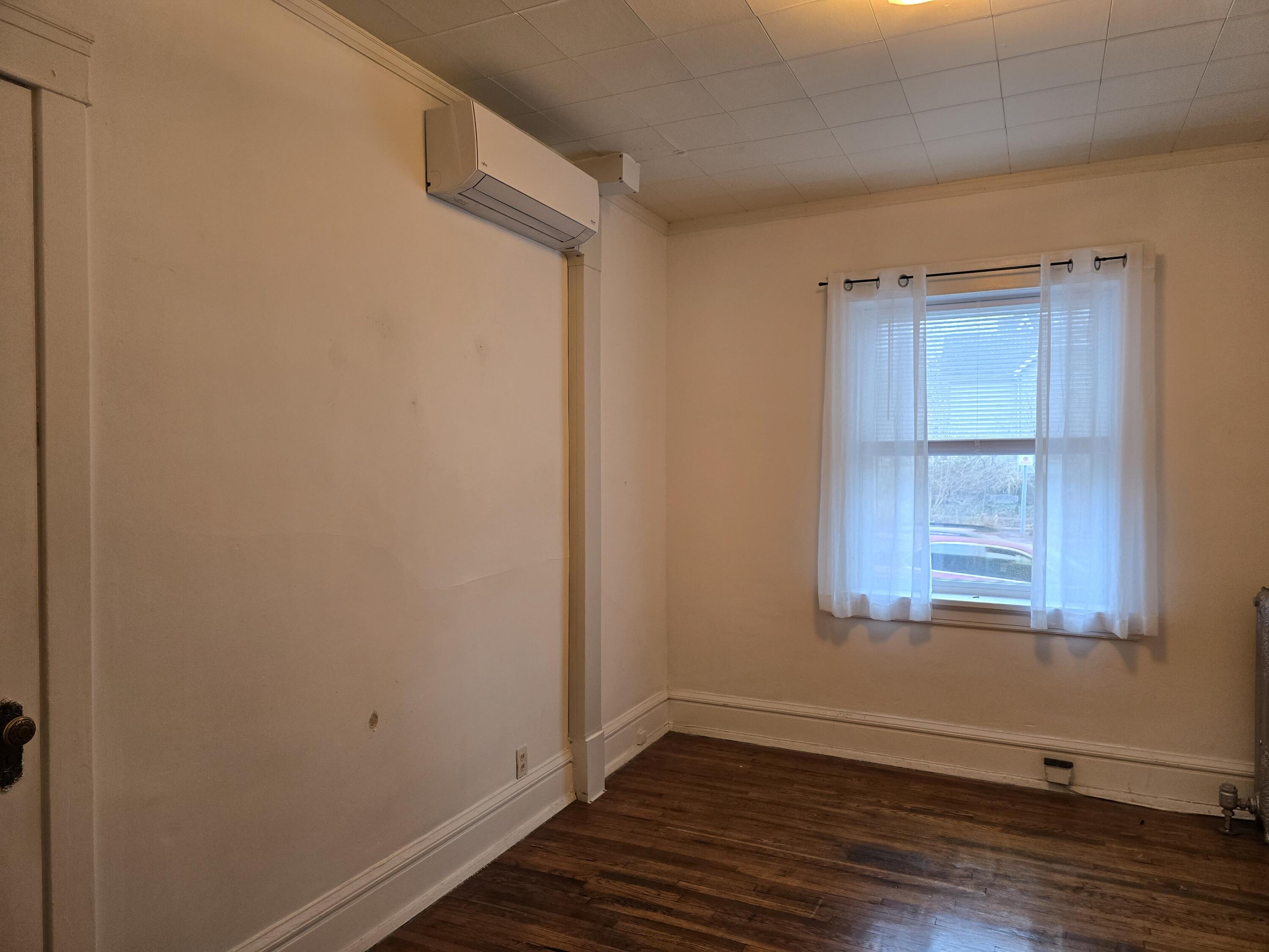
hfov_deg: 73.9
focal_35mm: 23
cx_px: 634
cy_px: 476
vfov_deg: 58.9
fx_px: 843
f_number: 1.7
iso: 125
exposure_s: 1/120
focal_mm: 6.3
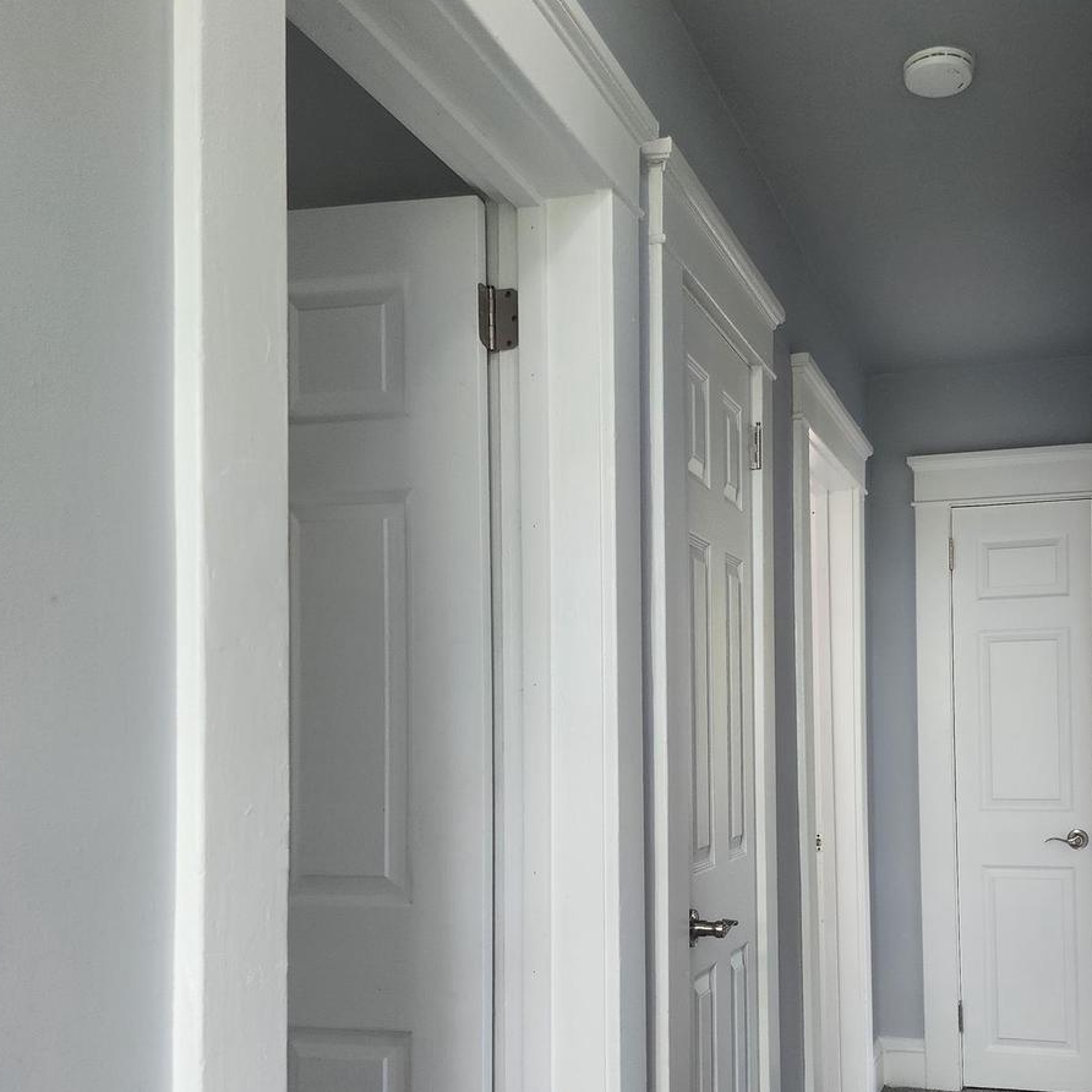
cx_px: 688
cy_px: 735
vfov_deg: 46.4
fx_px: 1249
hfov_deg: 46.8
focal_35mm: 35
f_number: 1.8
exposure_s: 1/120
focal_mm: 6.4
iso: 200
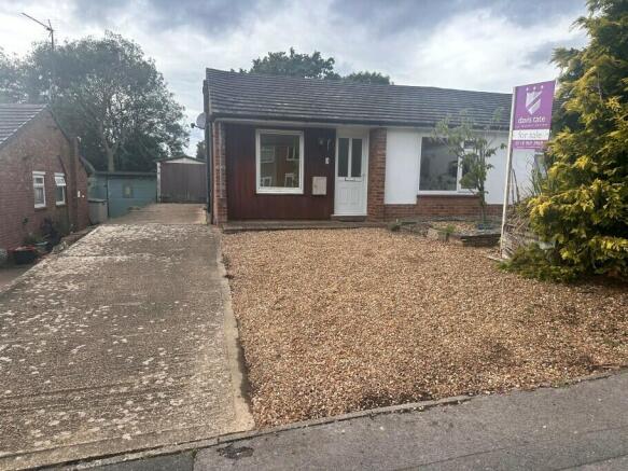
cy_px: 236
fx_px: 435
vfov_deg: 56.8
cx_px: 314
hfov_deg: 71.6
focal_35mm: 24
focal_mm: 6.86
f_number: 1.78
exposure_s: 1/1692
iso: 80
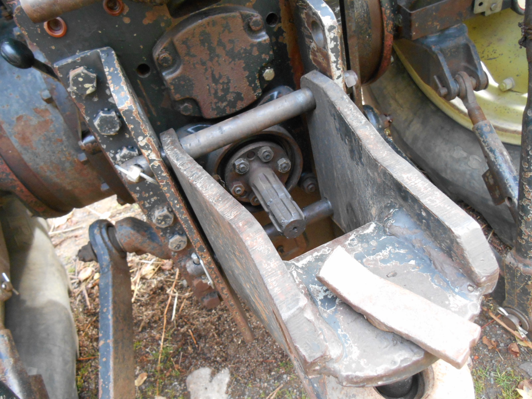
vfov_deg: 53.1
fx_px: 400
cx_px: 266
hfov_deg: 67.3
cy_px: 200
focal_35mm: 26
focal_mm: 4.7
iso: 400
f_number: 3.4
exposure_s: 1/30
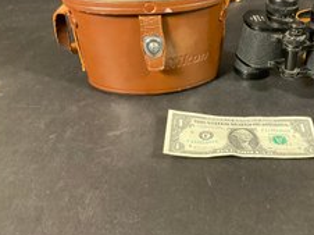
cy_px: 99
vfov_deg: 32.8
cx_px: 223
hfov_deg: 42.1
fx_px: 399
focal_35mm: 44
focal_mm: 3
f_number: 1.8
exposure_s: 1/60
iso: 200
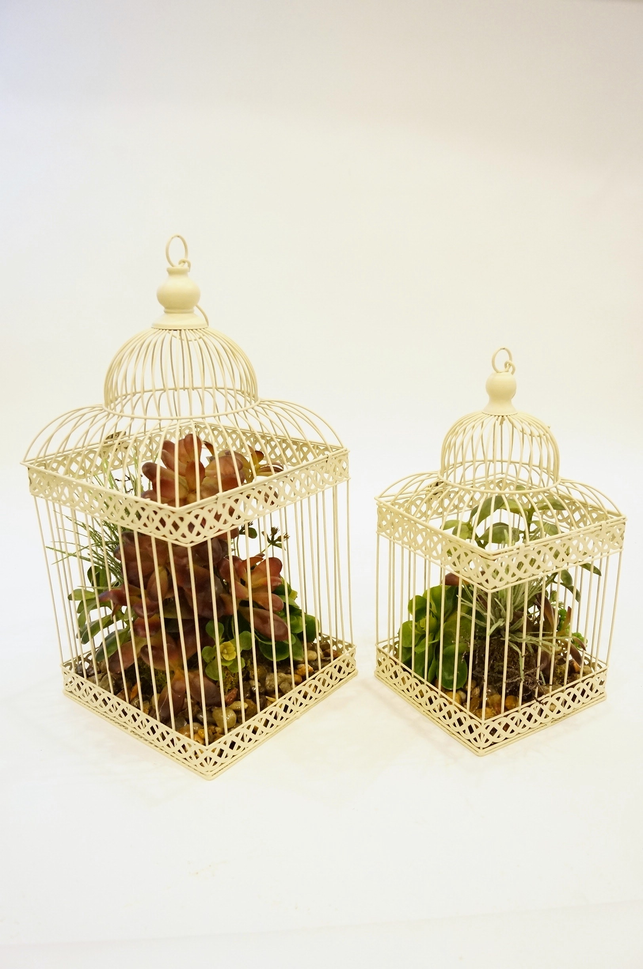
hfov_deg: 47.8
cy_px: 484
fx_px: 726
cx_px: 322
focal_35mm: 27
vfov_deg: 67.5
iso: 2500
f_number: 4
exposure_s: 1/60
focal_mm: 18
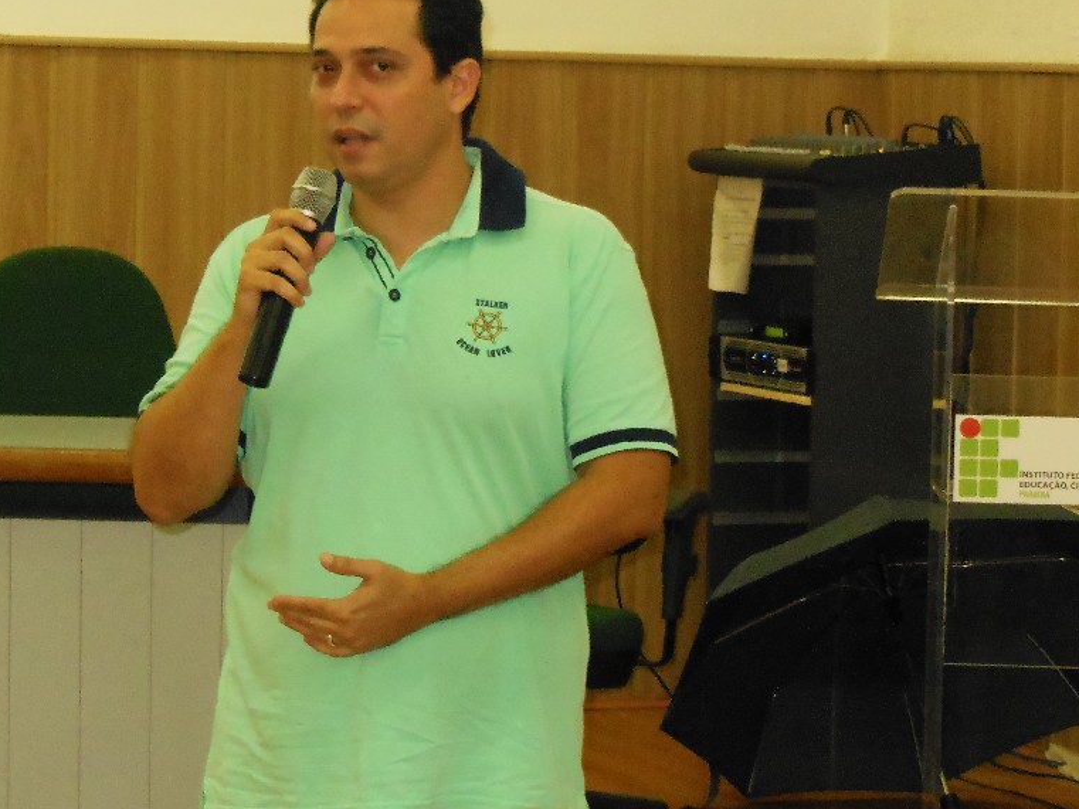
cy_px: 312
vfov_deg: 10.3
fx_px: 4489
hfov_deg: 13.7
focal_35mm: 144
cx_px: 471
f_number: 5.7
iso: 1250
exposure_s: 1/60
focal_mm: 19.1
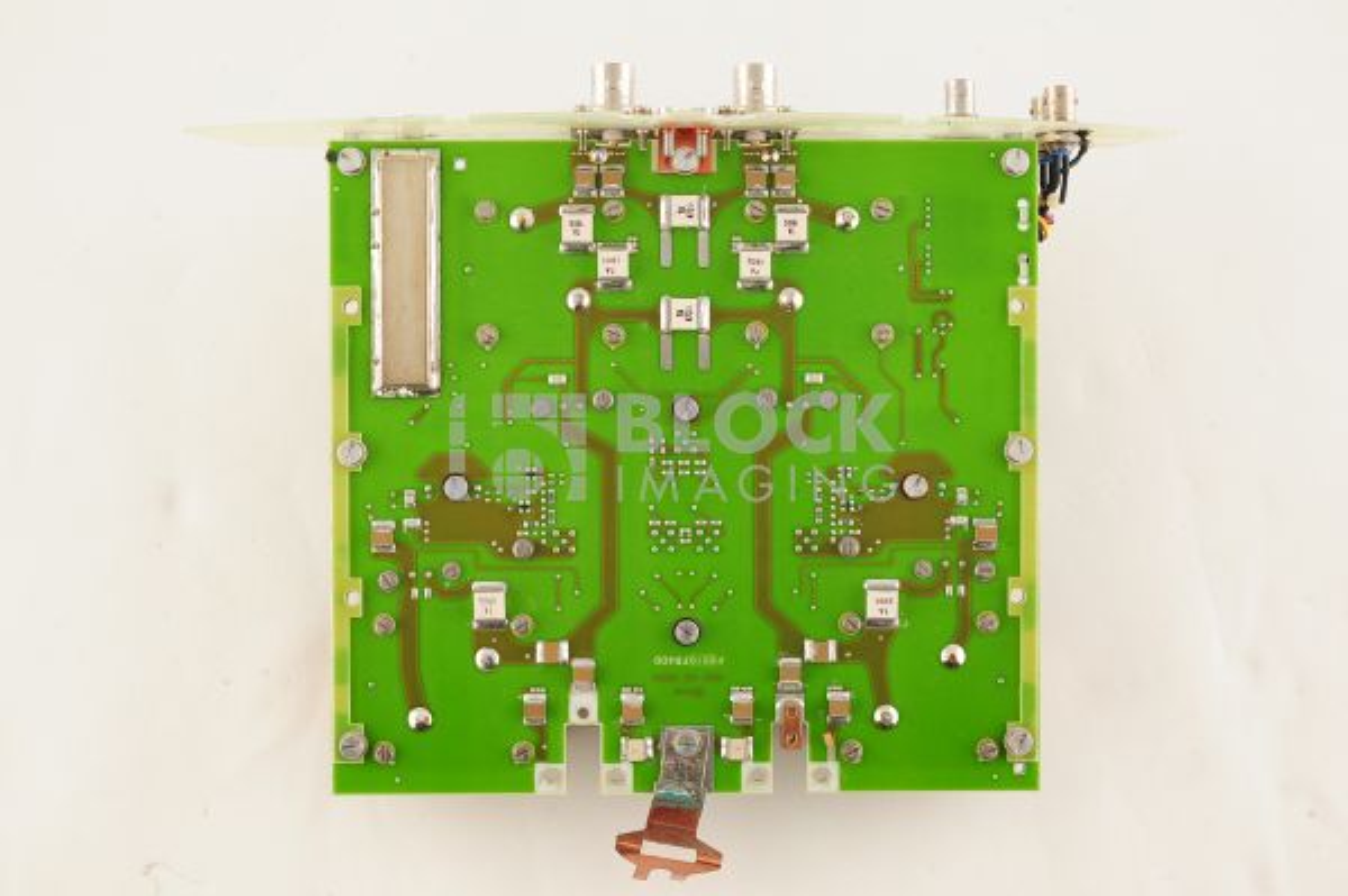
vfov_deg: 26.9
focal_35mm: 50
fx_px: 1871
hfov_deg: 39.6
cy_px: 448
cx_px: 674
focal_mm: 50
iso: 1600
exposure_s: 1/125
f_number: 10
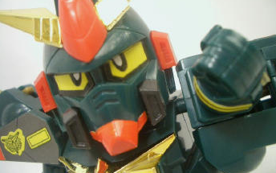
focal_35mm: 38
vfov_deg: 33.6
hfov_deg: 51.5
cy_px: 89
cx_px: 140
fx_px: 286
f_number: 2.6
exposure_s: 1/100
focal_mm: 5.8
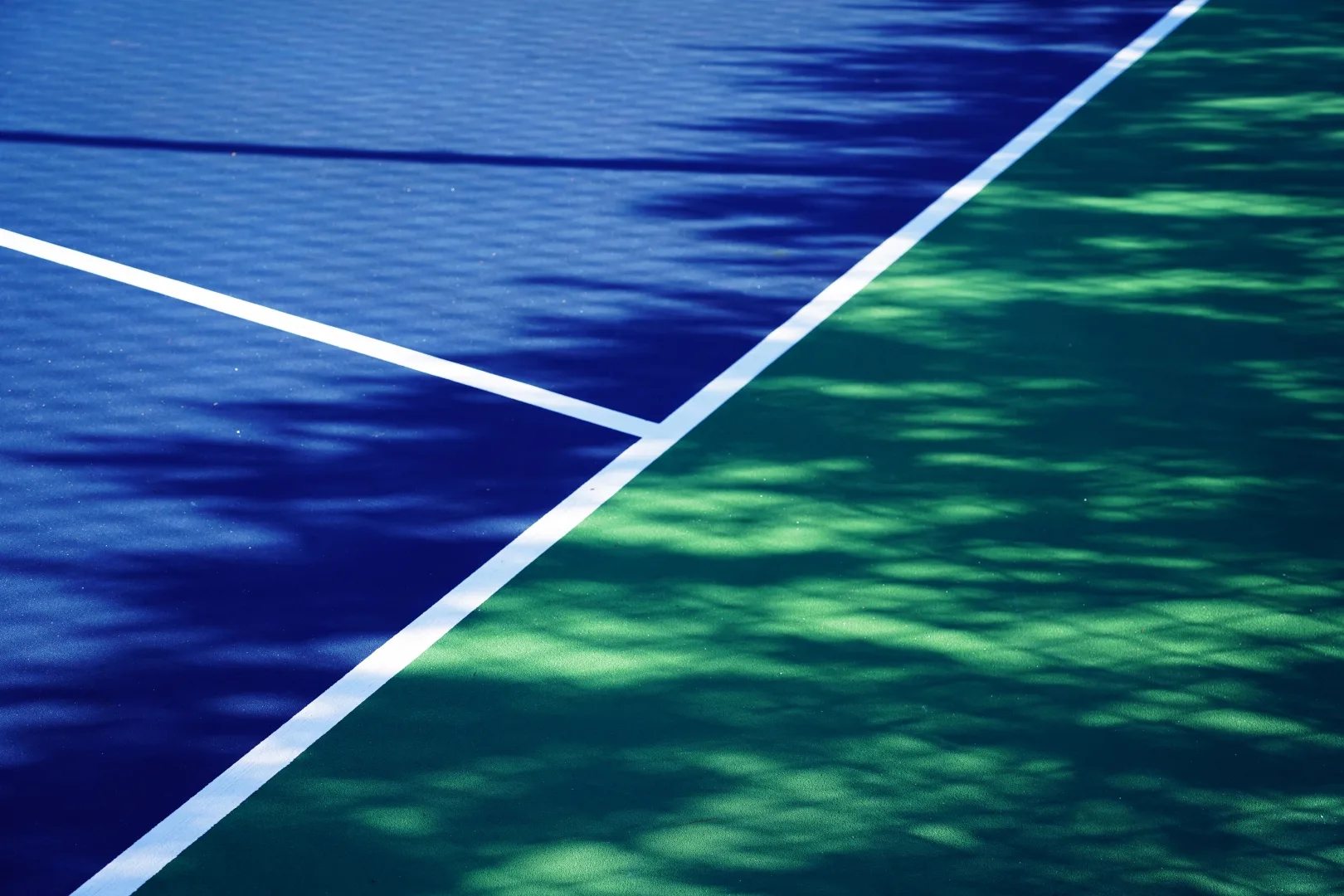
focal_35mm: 46
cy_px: 448
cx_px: 672
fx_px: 1717
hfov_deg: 42.7
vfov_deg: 29.2
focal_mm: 46
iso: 100
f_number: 5
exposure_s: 1/200
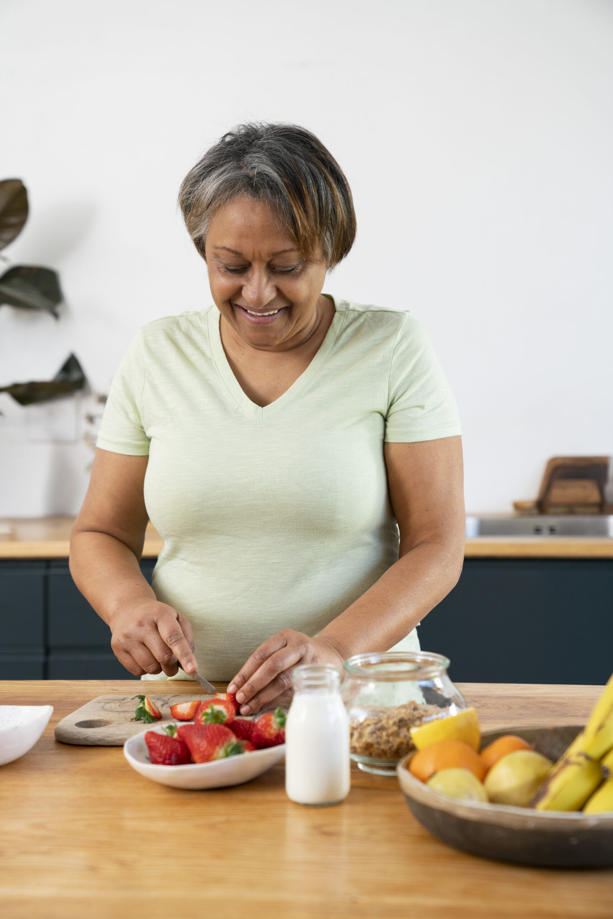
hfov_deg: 21.3
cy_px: 460
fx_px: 1634
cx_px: 306
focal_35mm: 64
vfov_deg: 31.4
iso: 640
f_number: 3.5
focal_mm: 64
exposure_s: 1/160
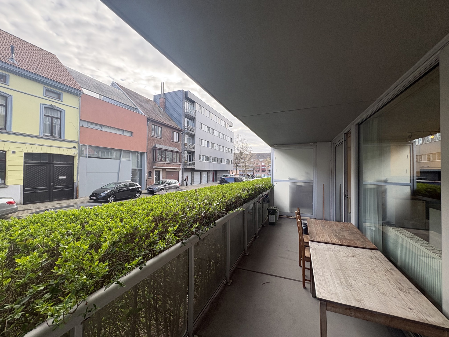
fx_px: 182
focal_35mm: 14
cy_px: 168
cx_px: 224
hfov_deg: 102.1
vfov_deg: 85.7
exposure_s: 1/208
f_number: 2.2
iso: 64
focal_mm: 2.22
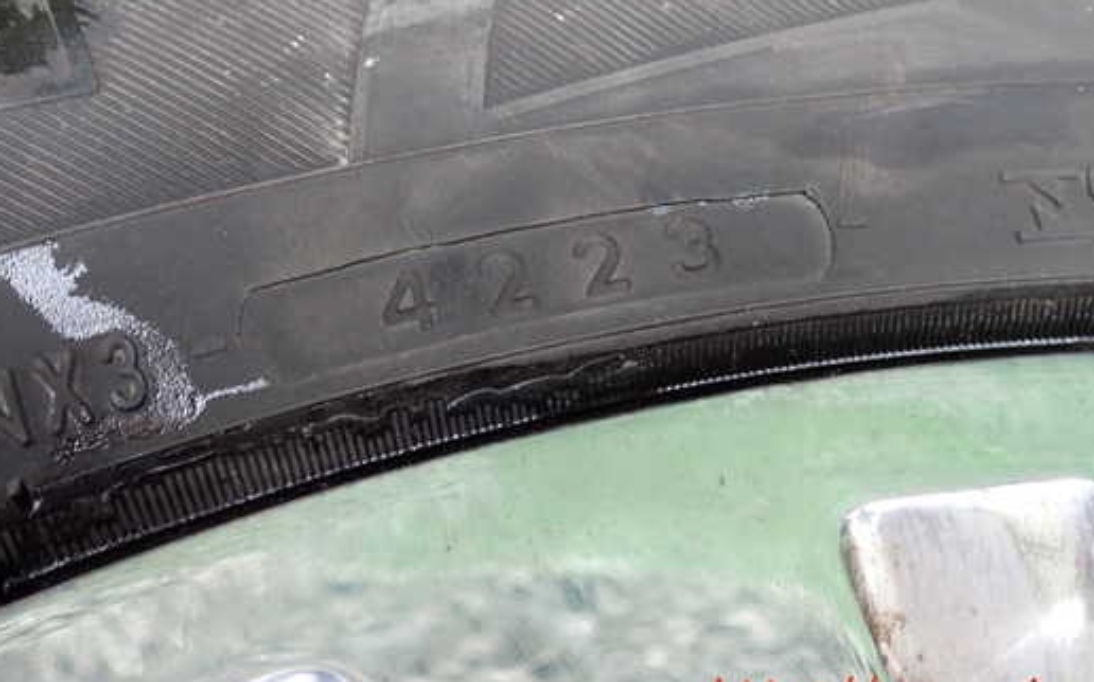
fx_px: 1103
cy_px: 250
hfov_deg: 52.8
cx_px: 558
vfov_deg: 34.2
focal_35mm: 37
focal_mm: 5.4
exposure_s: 1/50
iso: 200
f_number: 2.3
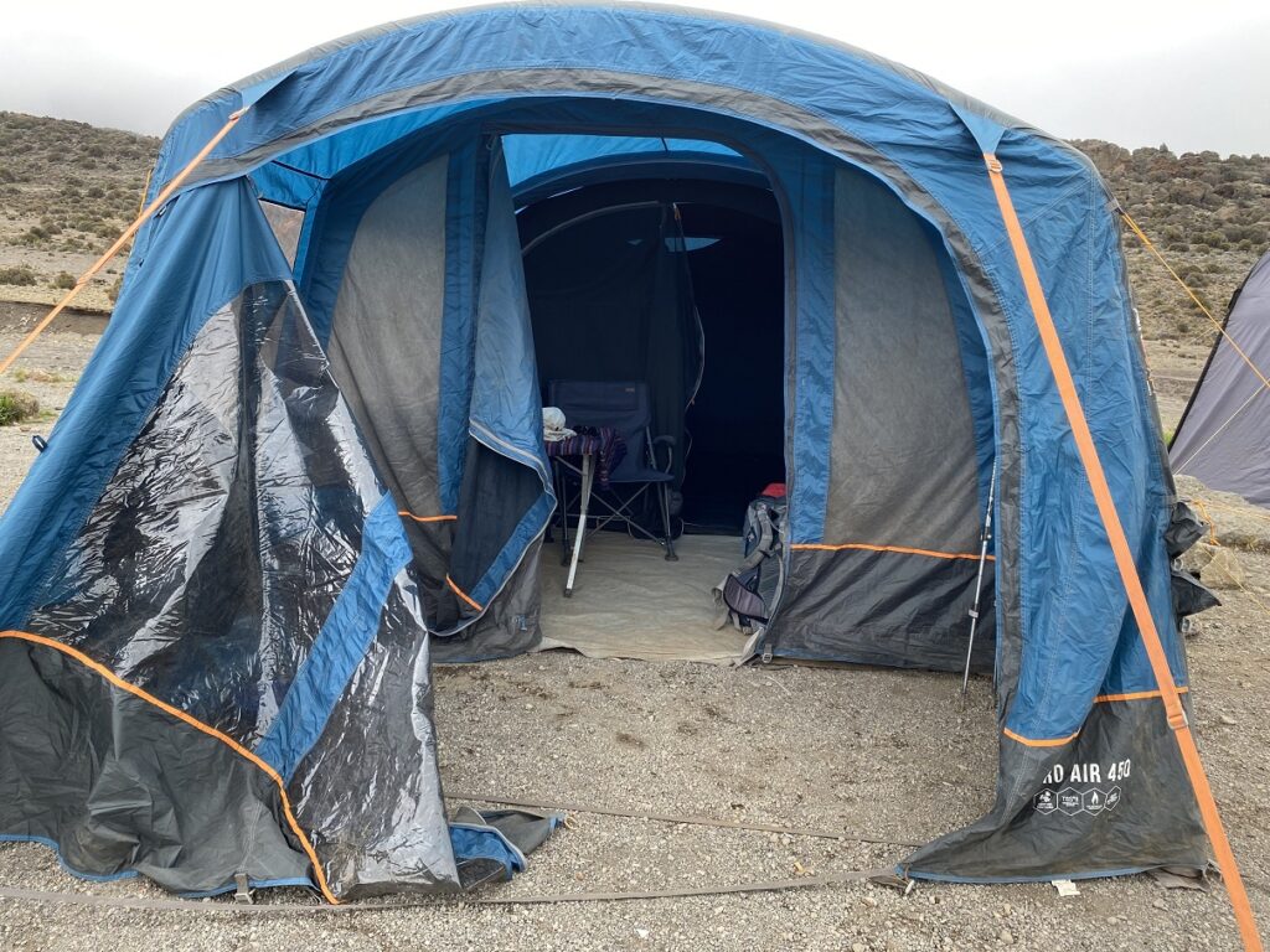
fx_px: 954
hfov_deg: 67.3
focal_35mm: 26
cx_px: 635
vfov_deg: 53.1
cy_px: 476
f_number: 1.8
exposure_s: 1/122
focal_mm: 4.25
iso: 32
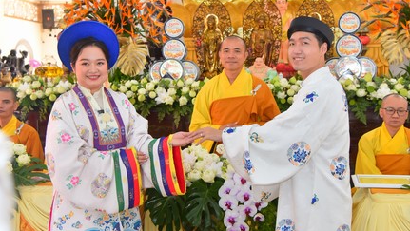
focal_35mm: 60
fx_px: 653
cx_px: 205
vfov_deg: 20.0
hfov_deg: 34.9
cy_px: 87
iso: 1000
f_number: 4.5
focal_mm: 38
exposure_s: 1/125
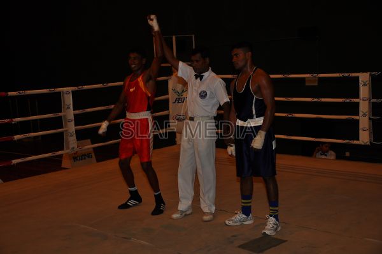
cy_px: 127
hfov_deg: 38.9
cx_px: 191
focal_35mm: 51
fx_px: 540
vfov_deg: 26.4
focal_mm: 34
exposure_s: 1/45
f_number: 4.8
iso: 200
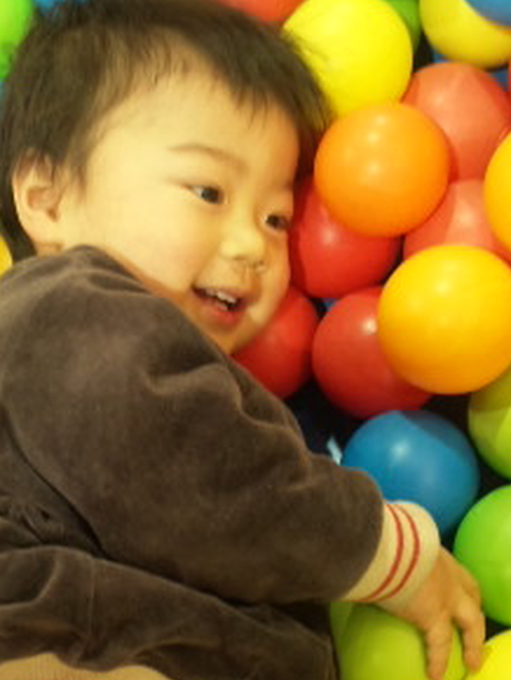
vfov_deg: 29.9
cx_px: 180
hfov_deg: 22.9
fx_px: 1258
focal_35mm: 64
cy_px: 485
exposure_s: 1/11.1
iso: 111
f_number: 2.8
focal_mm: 4.82
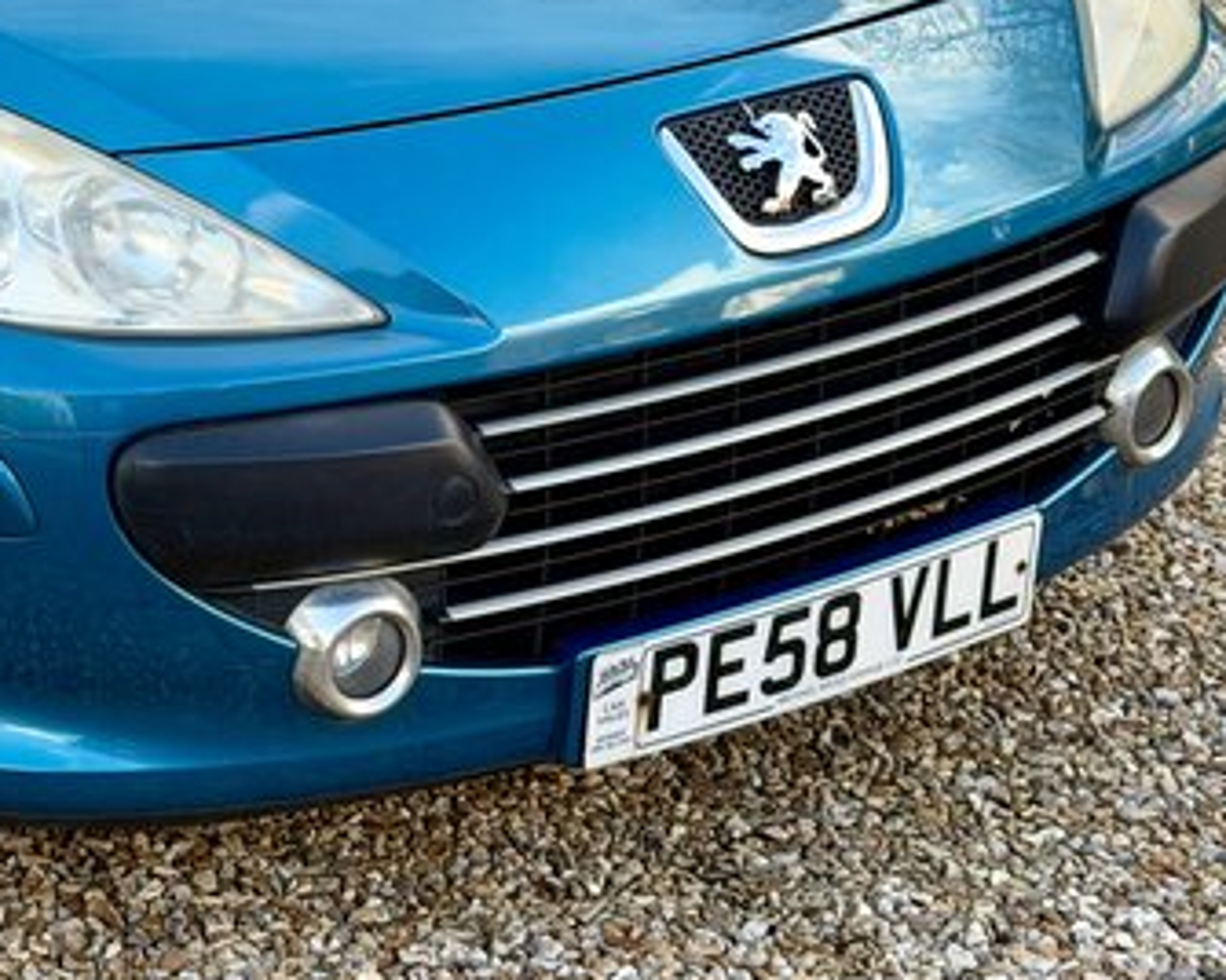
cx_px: -99
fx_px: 4064
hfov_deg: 16.7
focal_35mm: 112
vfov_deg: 13.7
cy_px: 135
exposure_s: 1/277
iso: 64
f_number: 1.78
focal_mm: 6.76
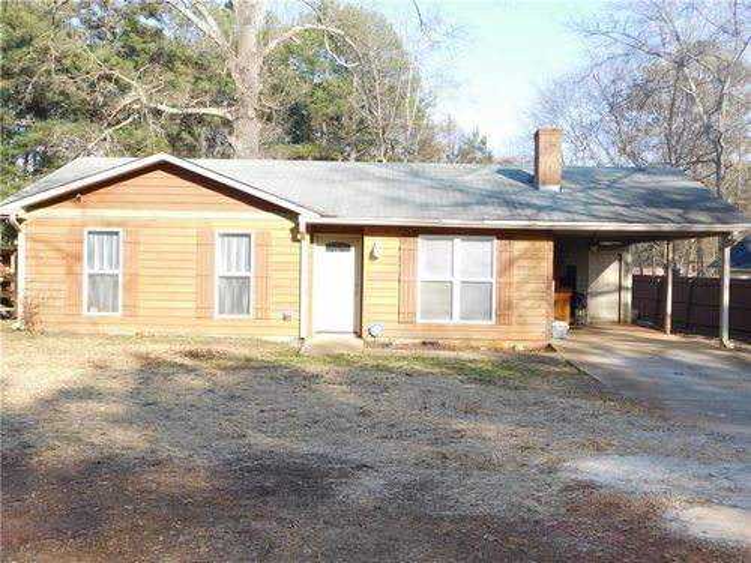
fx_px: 868
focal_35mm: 40
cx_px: 376
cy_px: 282
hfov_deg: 46.8
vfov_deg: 36.0
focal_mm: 7.1
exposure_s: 1/400
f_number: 3.6
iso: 125
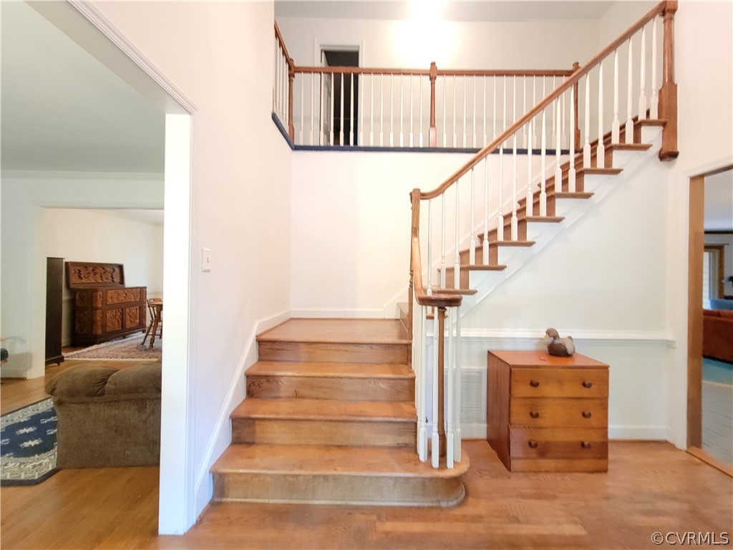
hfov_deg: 106.2
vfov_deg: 89.9
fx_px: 275
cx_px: 366
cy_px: 275
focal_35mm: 13
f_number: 2.2
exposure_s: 1/24
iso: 640
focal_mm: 2.2
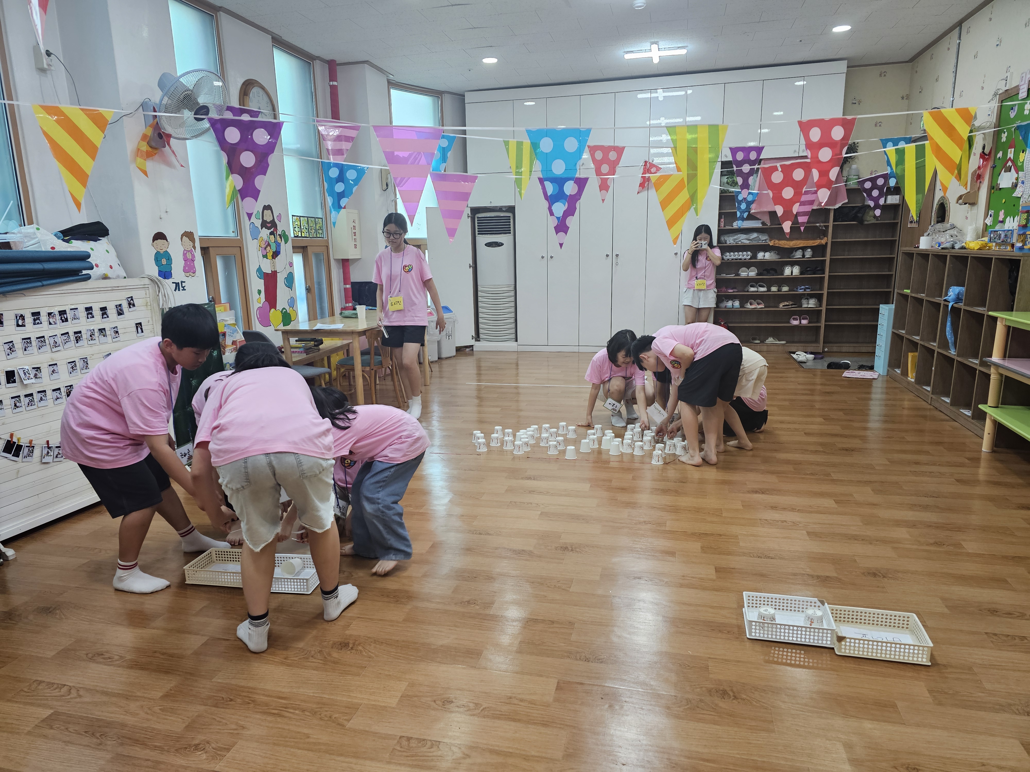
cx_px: 515
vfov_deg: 58.9
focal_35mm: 23
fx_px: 684
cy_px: 386
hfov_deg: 73.9
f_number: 1.7
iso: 160
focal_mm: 6.3
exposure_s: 1/120
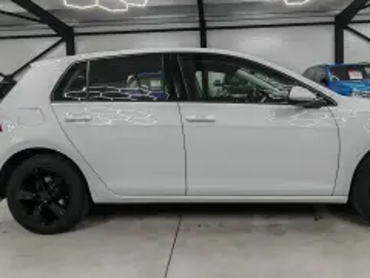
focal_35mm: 24
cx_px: 208
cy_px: 108
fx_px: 257
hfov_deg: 71.3
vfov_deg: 56.3
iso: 80
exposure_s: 1/50
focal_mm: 1.96
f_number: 2.2
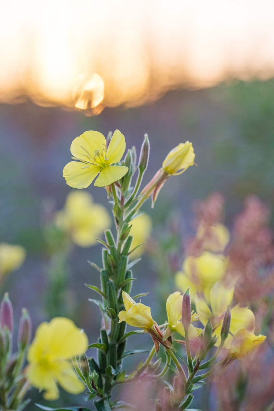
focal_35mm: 90
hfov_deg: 15.2
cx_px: 137
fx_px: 1027
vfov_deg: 22.6
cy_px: 206
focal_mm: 90
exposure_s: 1/1000
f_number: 4
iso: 800
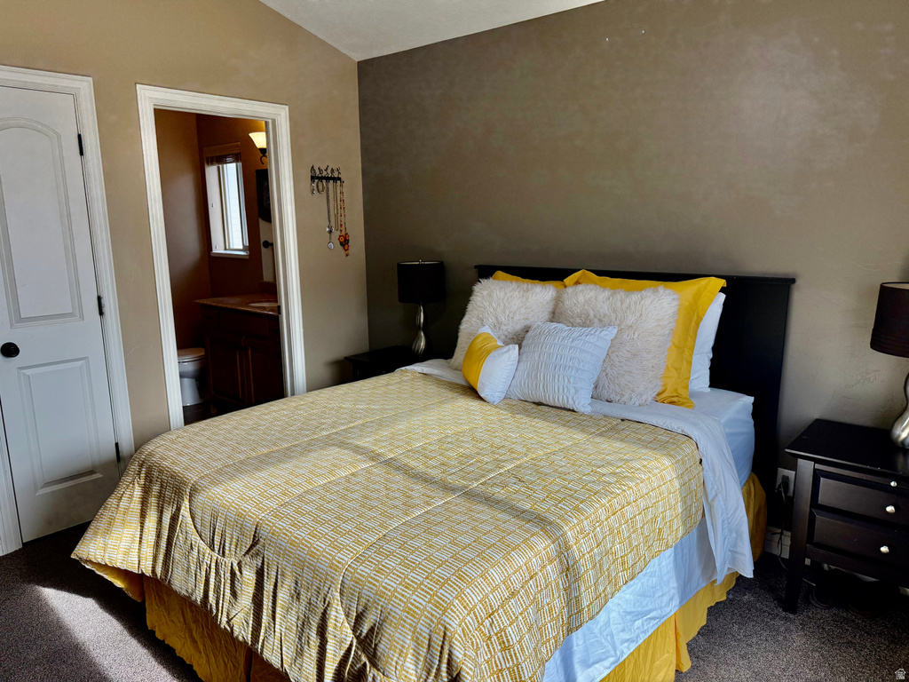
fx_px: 630
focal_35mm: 24
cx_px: 454
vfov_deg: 56.8
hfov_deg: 71.6
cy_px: 341
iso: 80
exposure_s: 1/478
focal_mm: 6.76
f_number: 1.78
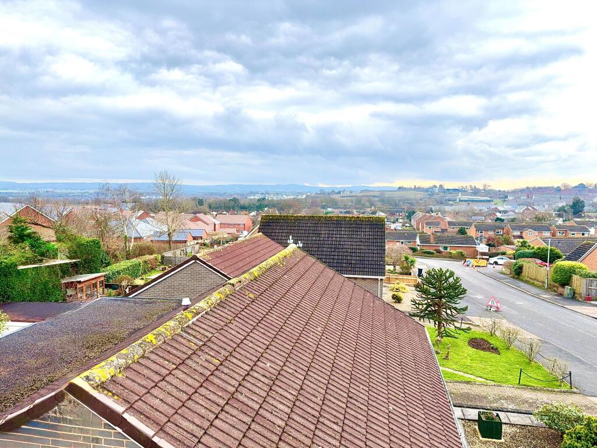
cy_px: 224
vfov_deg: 56.8
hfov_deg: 71.6
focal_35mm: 24
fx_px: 414
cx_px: 298
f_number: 1.78
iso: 80
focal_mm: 6.76
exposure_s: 1/1689
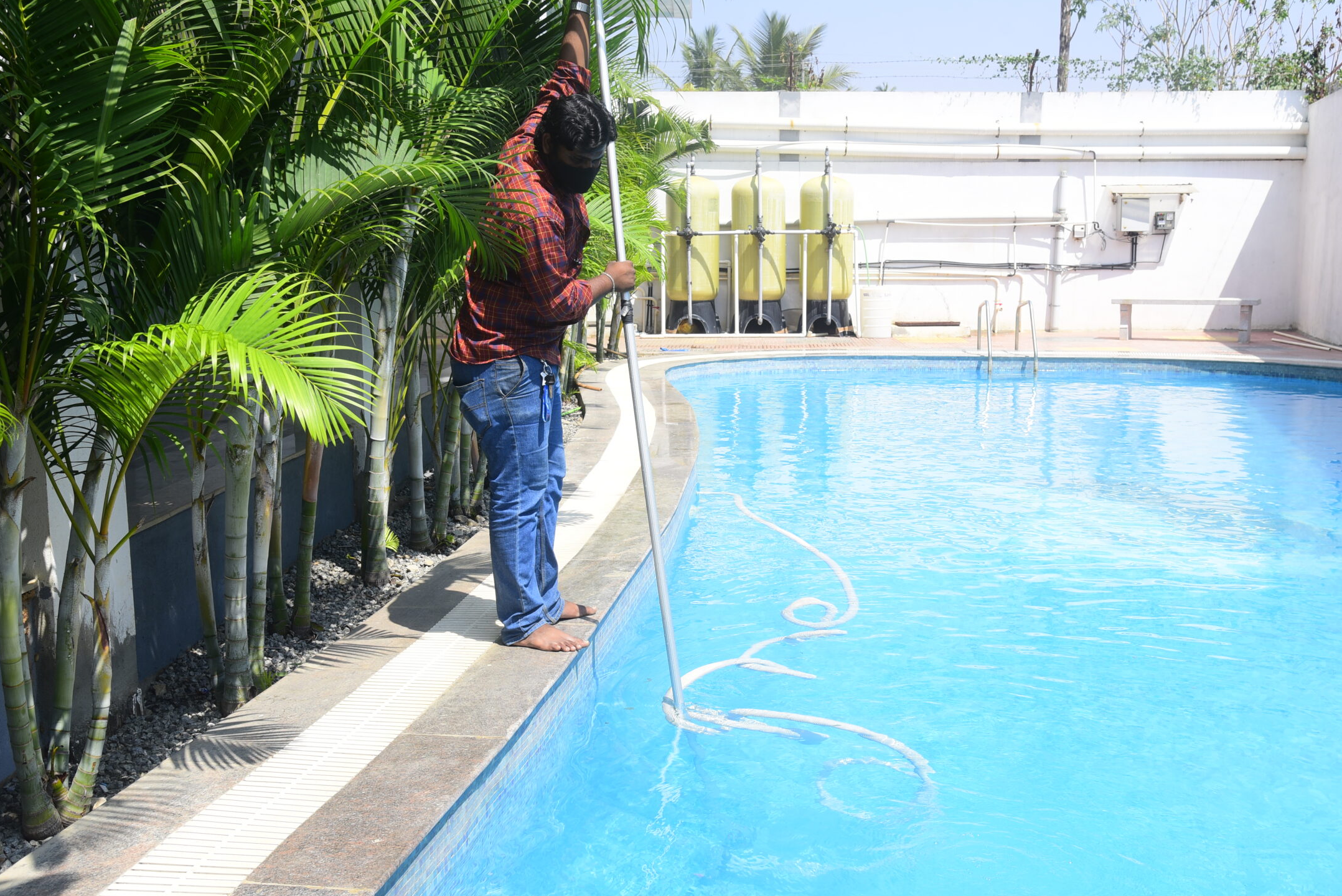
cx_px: 704
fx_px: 1417
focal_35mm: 38
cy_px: 460
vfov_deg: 35.1
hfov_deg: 50.7
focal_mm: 32
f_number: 6.3
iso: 160
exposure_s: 1/200
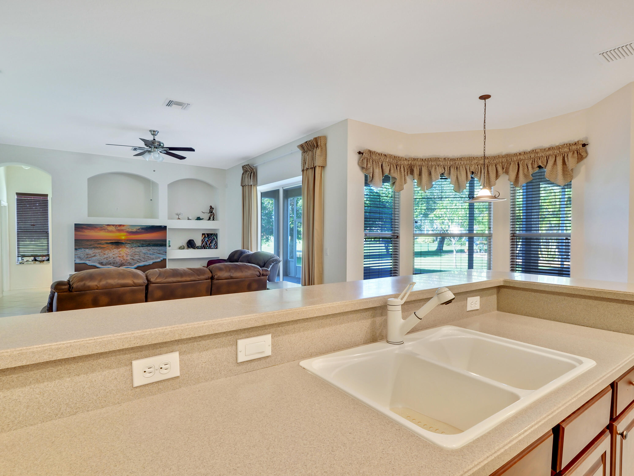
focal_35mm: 18
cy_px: 238
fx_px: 330
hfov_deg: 87.8
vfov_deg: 71.6
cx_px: 317
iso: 200
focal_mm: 9
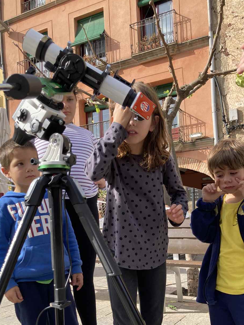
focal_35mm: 37
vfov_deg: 49.4
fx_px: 348
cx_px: 120
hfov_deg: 38.7
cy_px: 212
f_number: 1.8
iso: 20
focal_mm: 3.99
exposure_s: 1/706
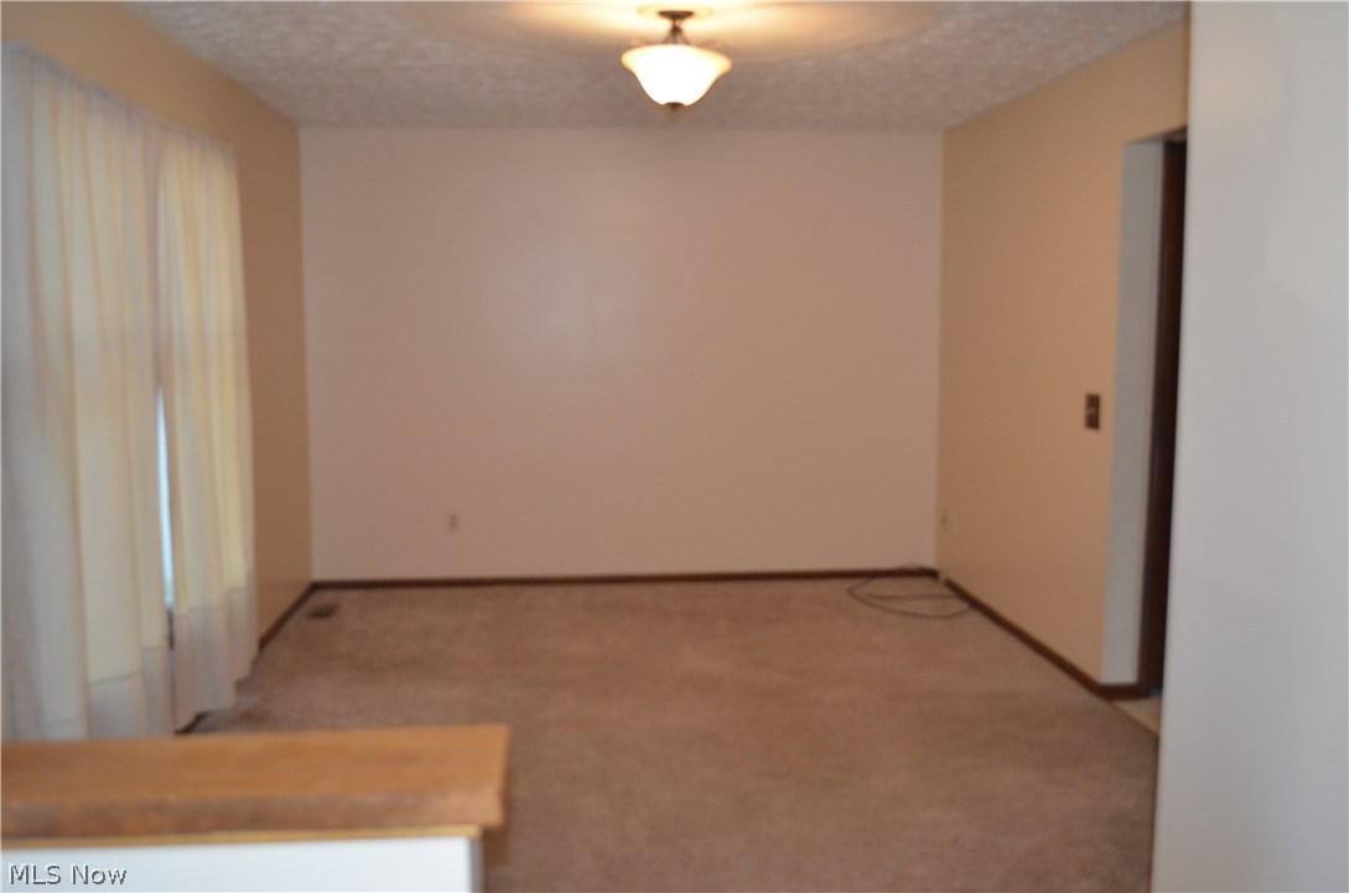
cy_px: 446
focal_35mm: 33
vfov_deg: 39.8
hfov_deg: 57.3
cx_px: 674
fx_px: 1234
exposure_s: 1/60
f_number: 3.8
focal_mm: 22
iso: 800
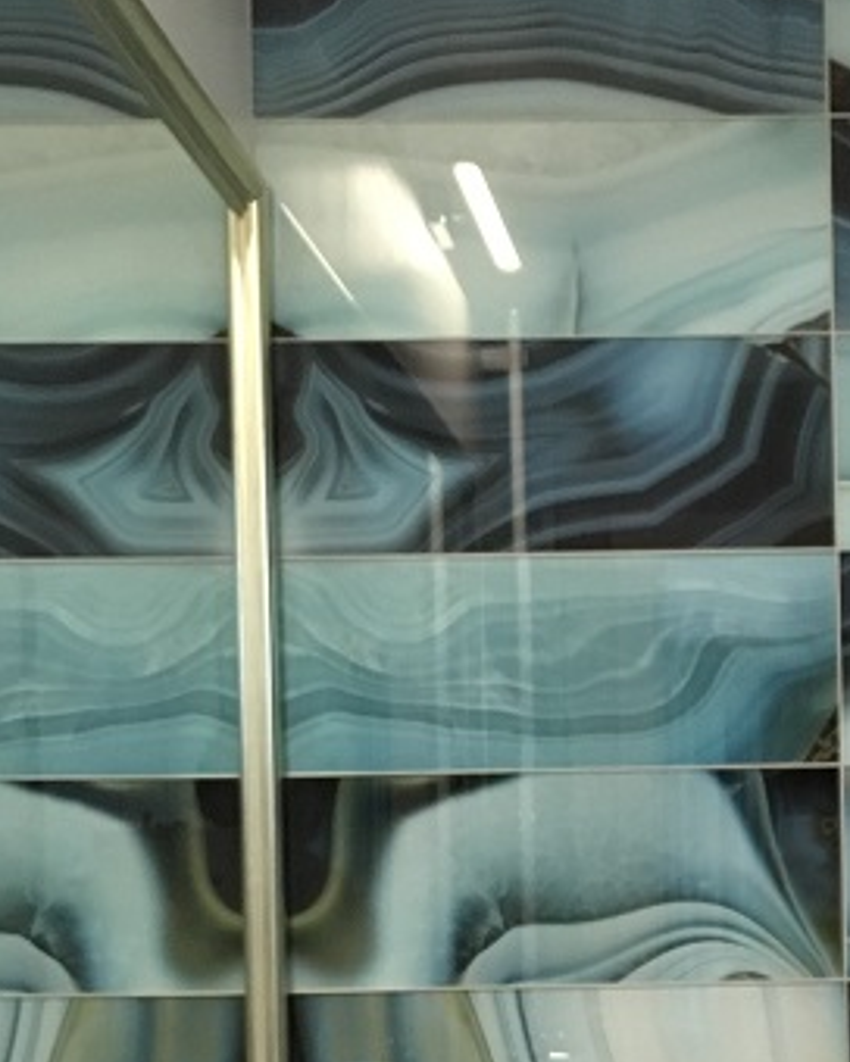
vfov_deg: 22.3
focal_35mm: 84
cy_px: 903
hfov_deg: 17.8
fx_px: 2641
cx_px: 875
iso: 200
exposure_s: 1/33
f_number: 2.2
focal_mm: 4.15
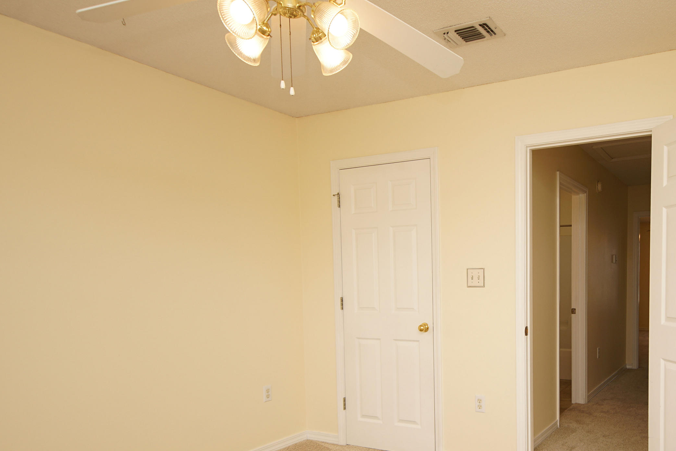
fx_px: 488
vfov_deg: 48.4
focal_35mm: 26
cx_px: 488
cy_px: 316
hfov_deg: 66.1
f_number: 4.5
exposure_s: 1/60
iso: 100
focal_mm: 12
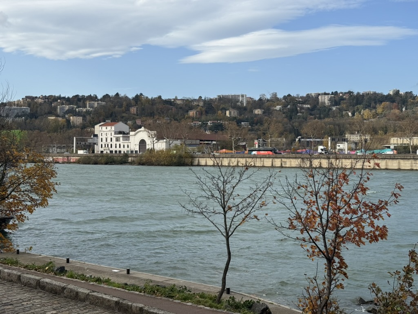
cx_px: 209
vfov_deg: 30.3
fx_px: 580
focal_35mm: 48
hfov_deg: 39.7
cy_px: 157
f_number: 1.78
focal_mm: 6.76
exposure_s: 1/2717
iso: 64
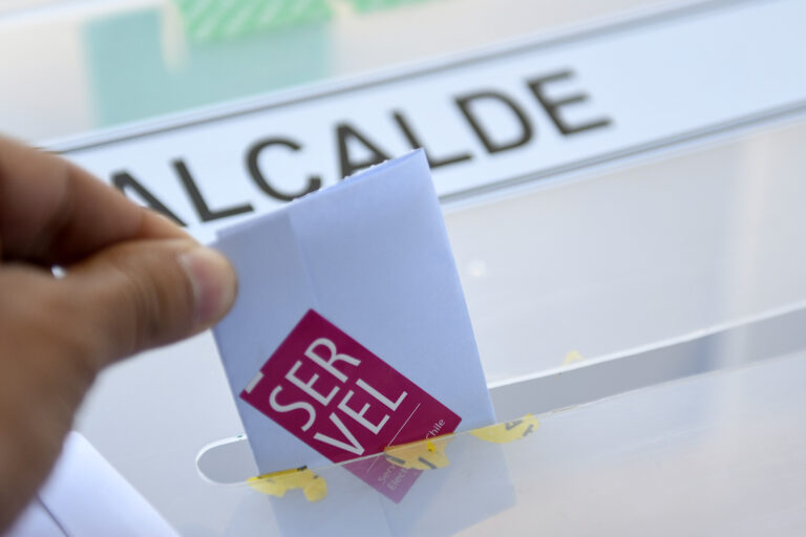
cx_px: 403
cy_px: 268
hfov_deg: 21.9
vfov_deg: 14.7
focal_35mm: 93
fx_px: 2082
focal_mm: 62
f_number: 2.8
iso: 800
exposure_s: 1/1600
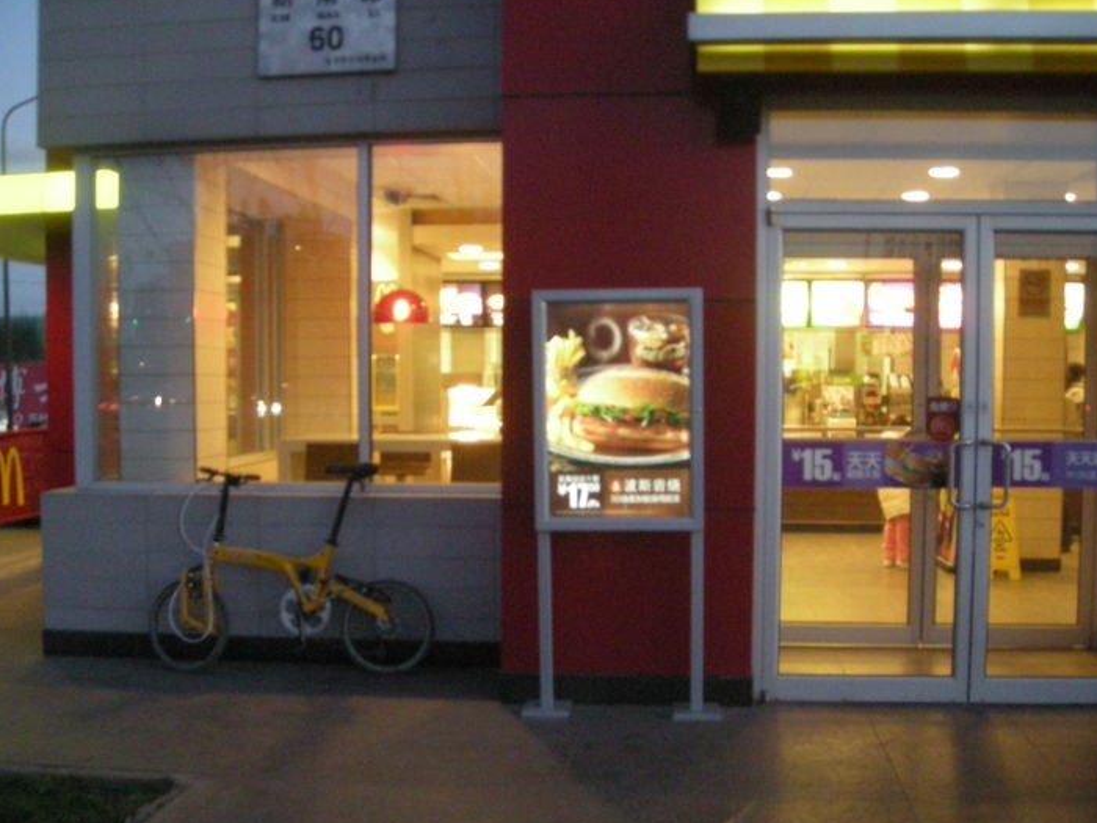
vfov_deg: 36.0
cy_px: 423
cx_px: 539
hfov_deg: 46.8
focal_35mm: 40
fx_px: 1268
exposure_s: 1/18.5
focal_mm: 5.7
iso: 400
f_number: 2.8
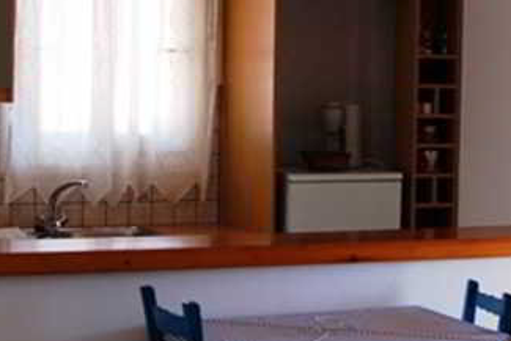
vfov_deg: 14.3
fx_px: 1363
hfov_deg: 21.2
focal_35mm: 96
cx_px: 321
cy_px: 141
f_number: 5.6
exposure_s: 1/125
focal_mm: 26
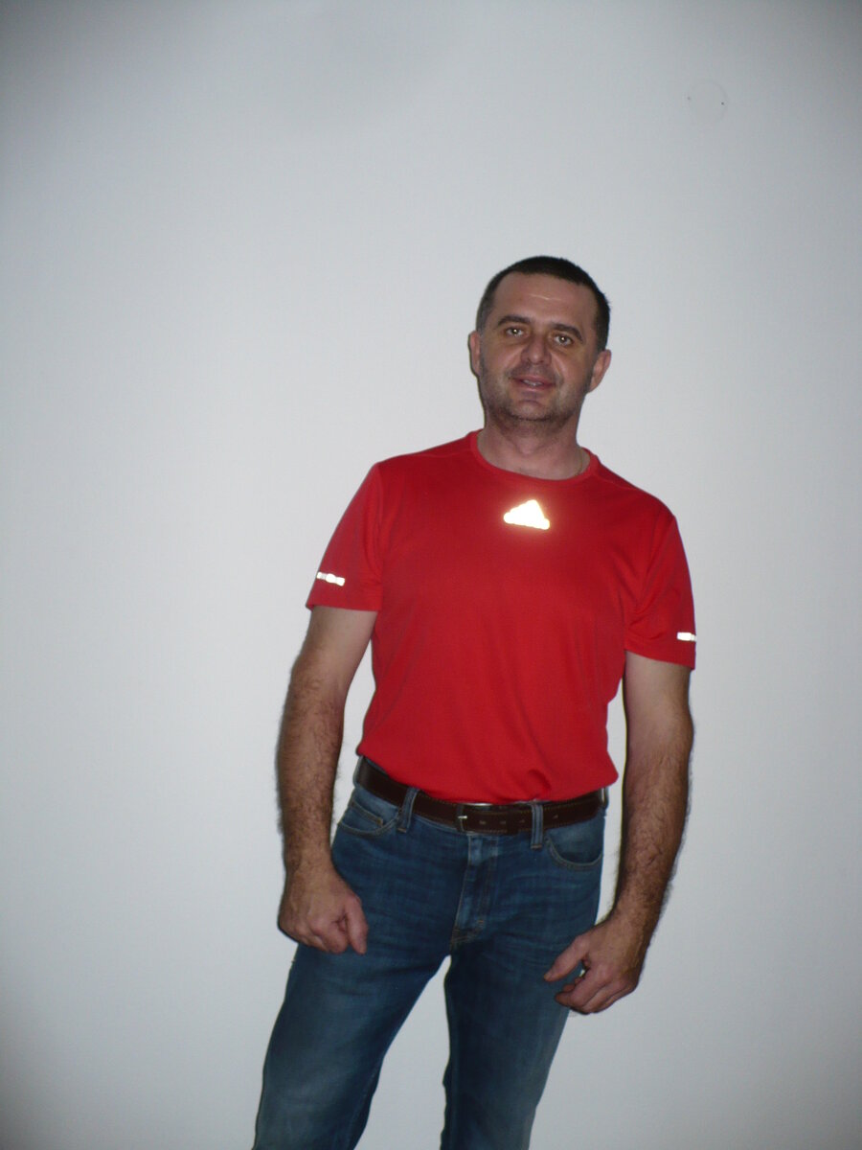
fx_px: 1228
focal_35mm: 37
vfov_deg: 50.1
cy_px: 575
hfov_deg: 38.7
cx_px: 431
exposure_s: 1/30
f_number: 2.8
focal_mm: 6.1
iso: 100
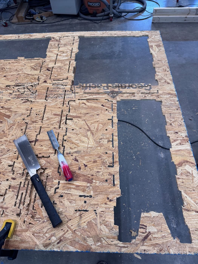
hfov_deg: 56.8
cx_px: 99
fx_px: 183
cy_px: 132
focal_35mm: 24
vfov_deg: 71.6
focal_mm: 6.76
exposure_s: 1/120
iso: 160
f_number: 1.78
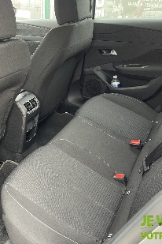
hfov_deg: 36.8
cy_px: 122
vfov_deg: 54.4
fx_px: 236
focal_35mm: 35
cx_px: 38
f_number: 1.6
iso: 160
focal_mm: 5.1
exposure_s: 1/60
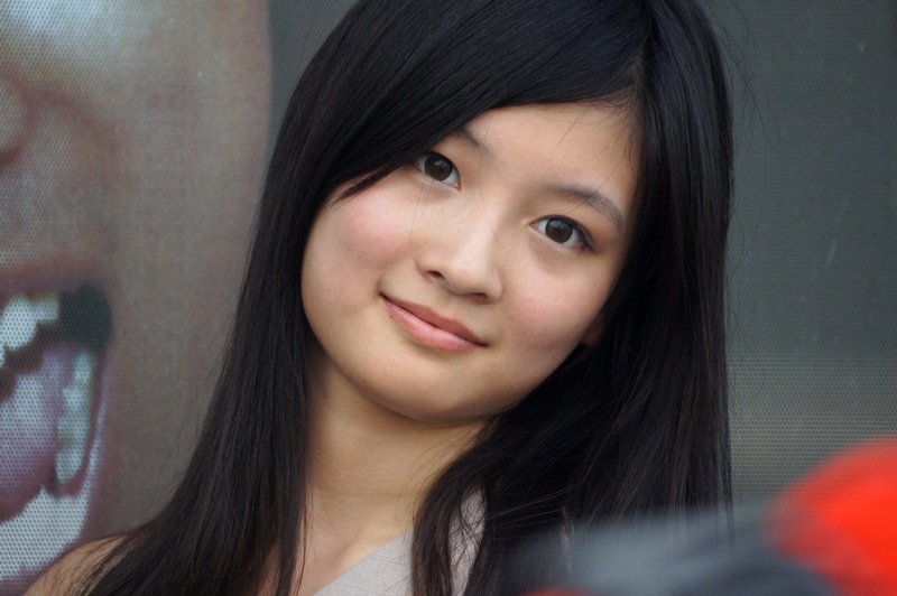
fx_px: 18672
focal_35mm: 750
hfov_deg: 2.8
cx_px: 448
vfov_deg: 1.8
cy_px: 298
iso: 1000
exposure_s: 1/500
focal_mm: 500
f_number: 8
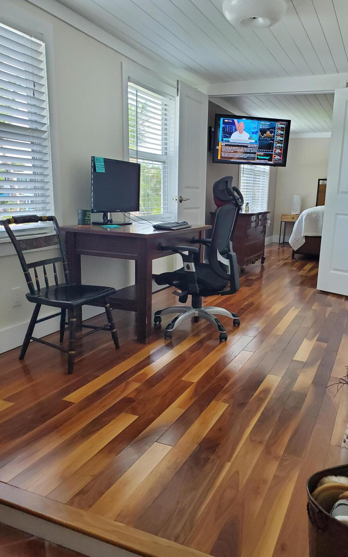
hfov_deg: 44.3
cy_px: 280
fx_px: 425
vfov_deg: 66.5
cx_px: 211
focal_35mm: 28
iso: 400
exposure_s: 1/120
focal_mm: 4.3
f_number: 2.4
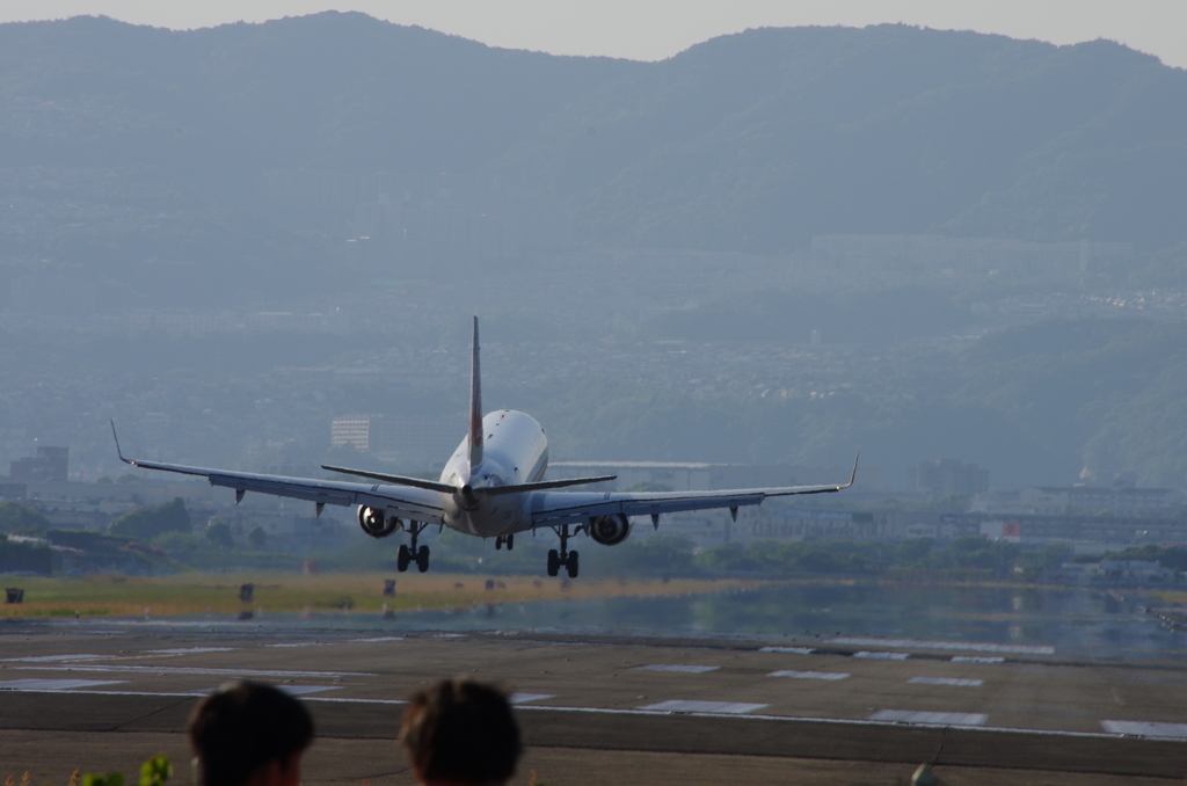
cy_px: 393
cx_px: 594
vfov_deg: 3.0
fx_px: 14805
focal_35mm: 450
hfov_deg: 4.6
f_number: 14
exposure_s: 1/125
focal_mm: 300
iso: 100
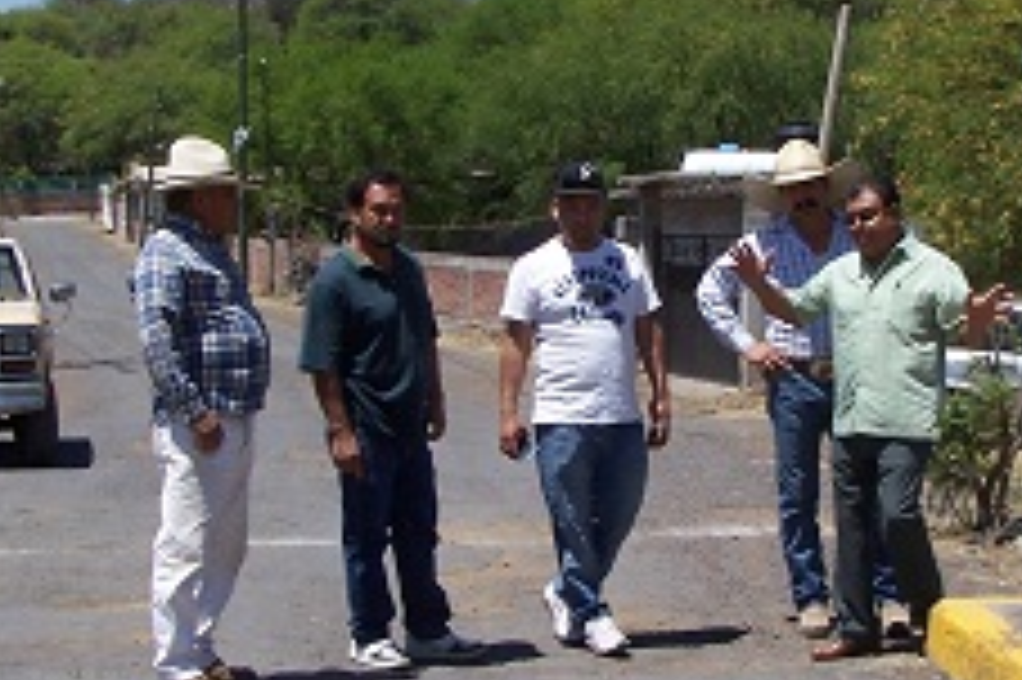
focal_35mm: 87
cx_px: 680
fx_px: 2468
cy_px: 313
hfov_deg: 23.3
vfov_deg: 15.7
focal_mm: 6.3
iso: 80
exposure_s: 1/500
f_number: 5.6
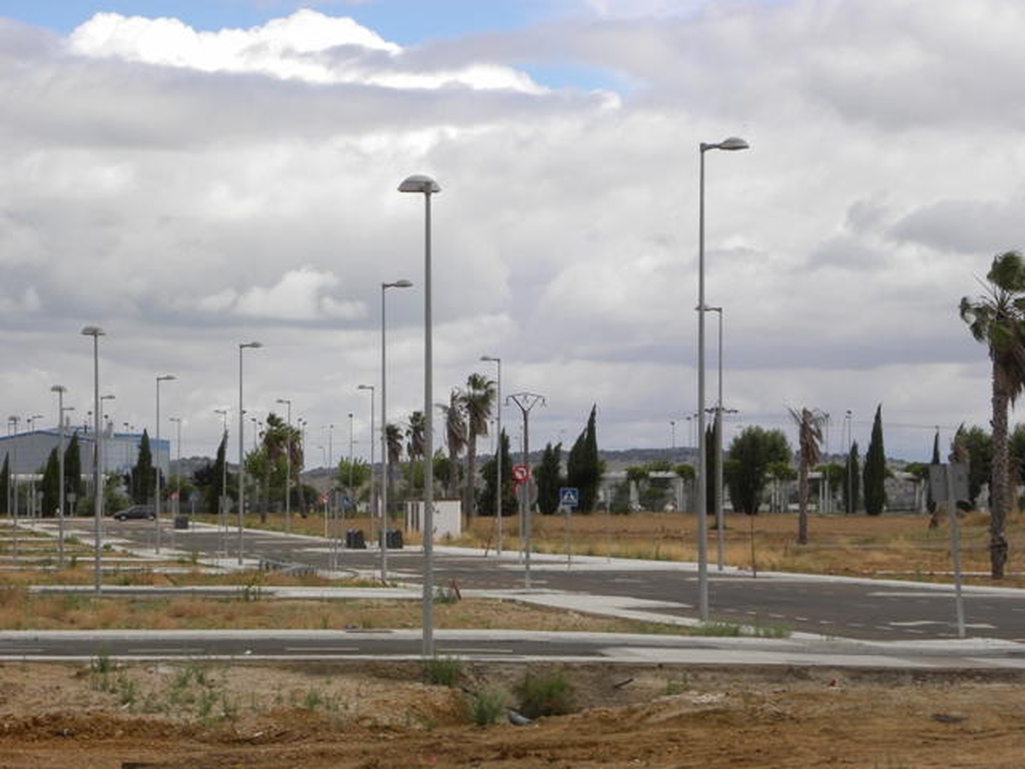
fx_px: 3820
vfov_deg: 11.5
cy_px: 384
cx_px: 512
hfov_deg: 15.3
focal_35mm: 129
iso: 64
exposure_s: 1/387
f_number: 6.3
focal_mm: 23
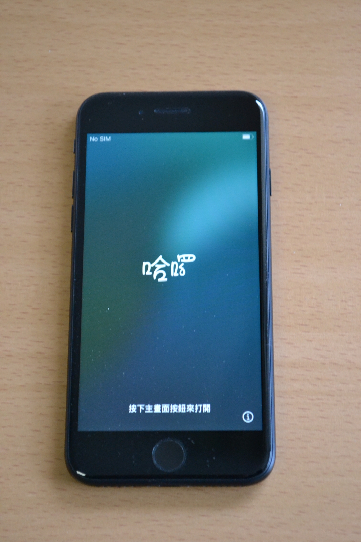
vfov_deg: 24.6
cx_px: 180
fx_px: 1241
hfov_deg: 16.6
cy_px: 271
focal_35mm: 82
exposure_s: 1/60
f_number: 5.6
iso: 2500
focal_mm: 55
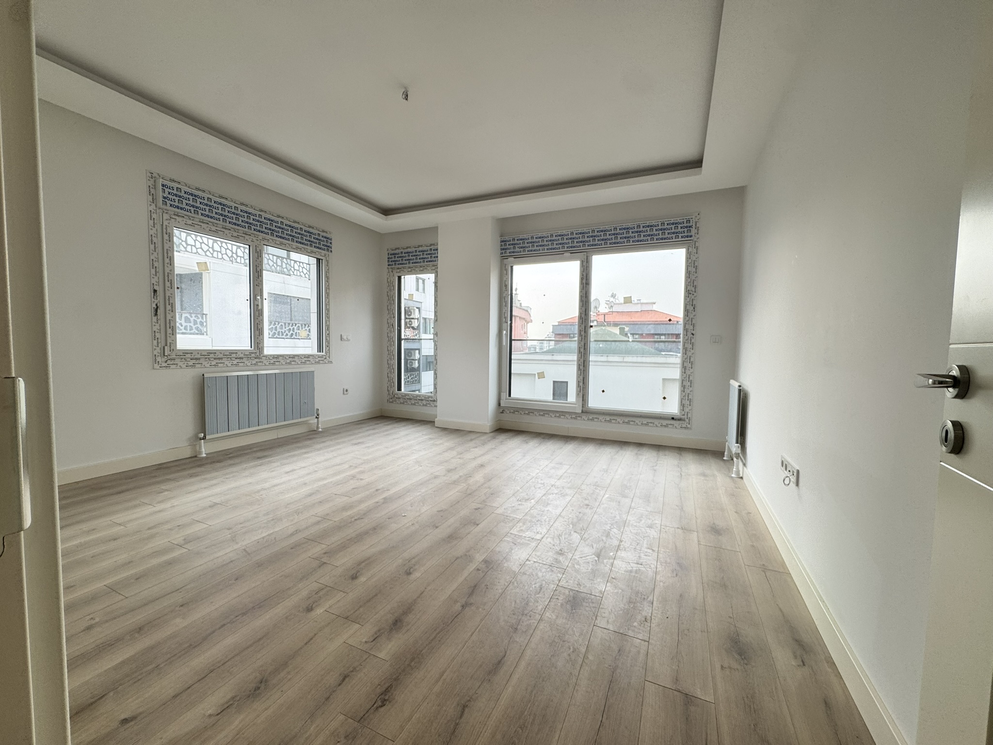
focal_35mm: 14
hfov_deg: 102.1
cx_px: 496
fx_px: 402
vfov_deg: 85.7
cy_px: 372
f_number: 2.2
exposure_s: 1/164
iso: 40
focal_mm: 2.22
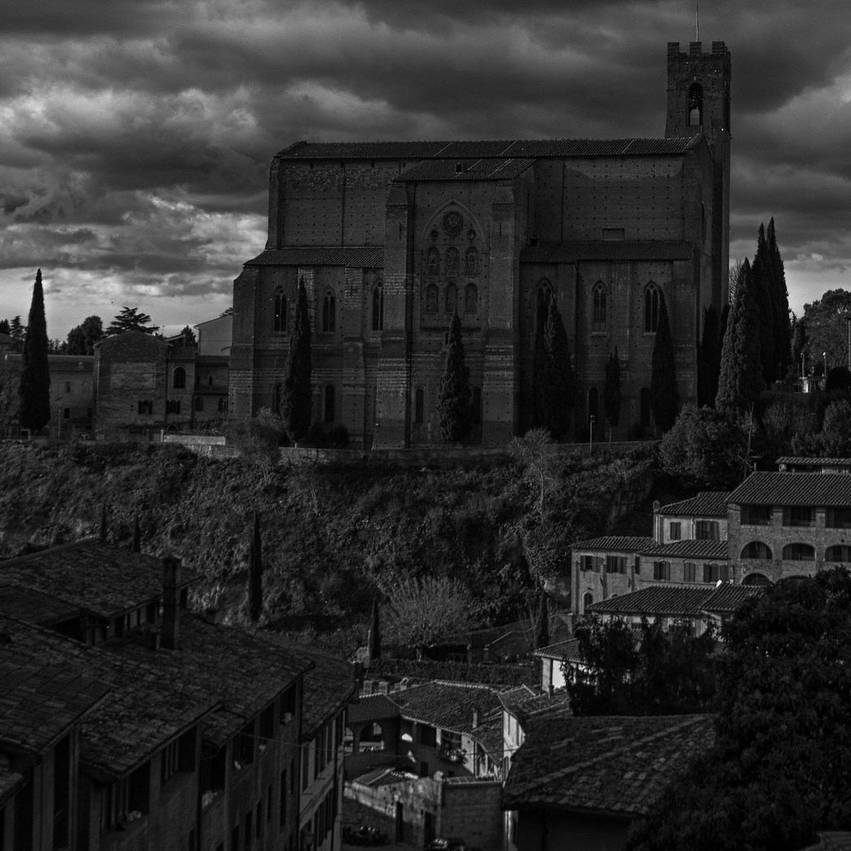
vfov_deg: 25.2
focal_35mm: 68
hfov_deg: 25.1
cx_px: 630
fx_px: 1891
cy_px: 255
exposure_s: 1/1250
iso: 400
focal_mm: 23
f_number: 4
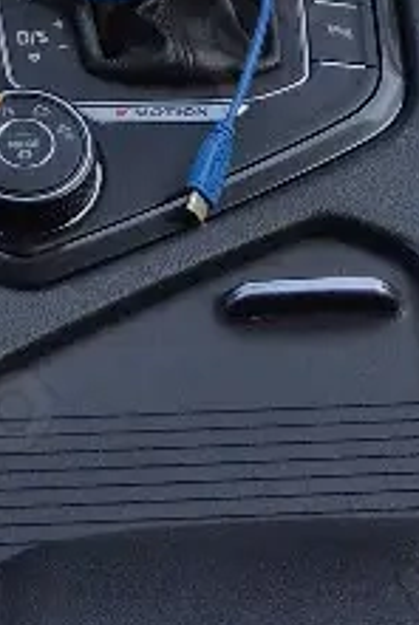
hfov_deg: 9.4
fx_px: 2506
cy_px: -768
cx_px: -62
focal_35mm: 144
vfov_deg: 12.0
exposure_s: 1/278
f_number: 1.8
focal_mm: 5.4
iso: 25
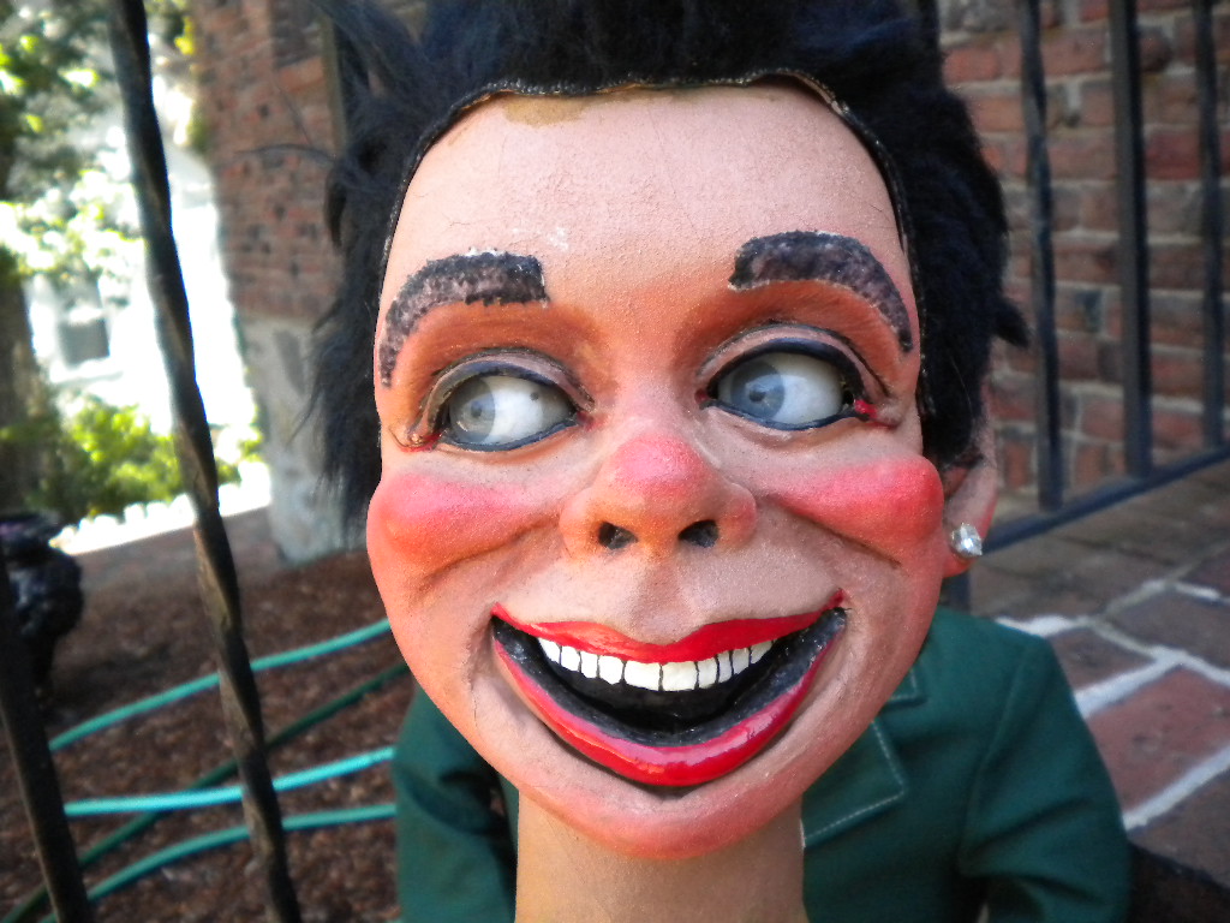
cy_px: 462
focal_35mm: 35
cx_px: 615
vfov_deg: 40.7
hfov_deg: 52.6
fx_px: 1244
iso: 400
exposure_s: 1/321
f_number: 3.1
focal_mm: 6.3
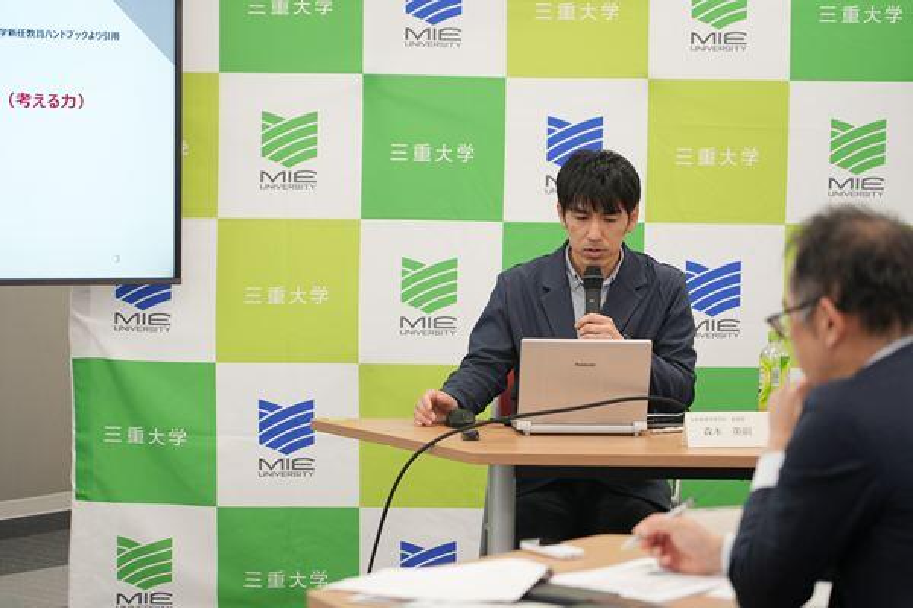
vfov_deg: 13.0
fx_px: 2663
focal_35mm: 105
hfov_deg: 19.5
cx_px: 456
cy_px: 304
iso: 800
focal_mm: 105
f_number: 4
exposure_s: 1/125
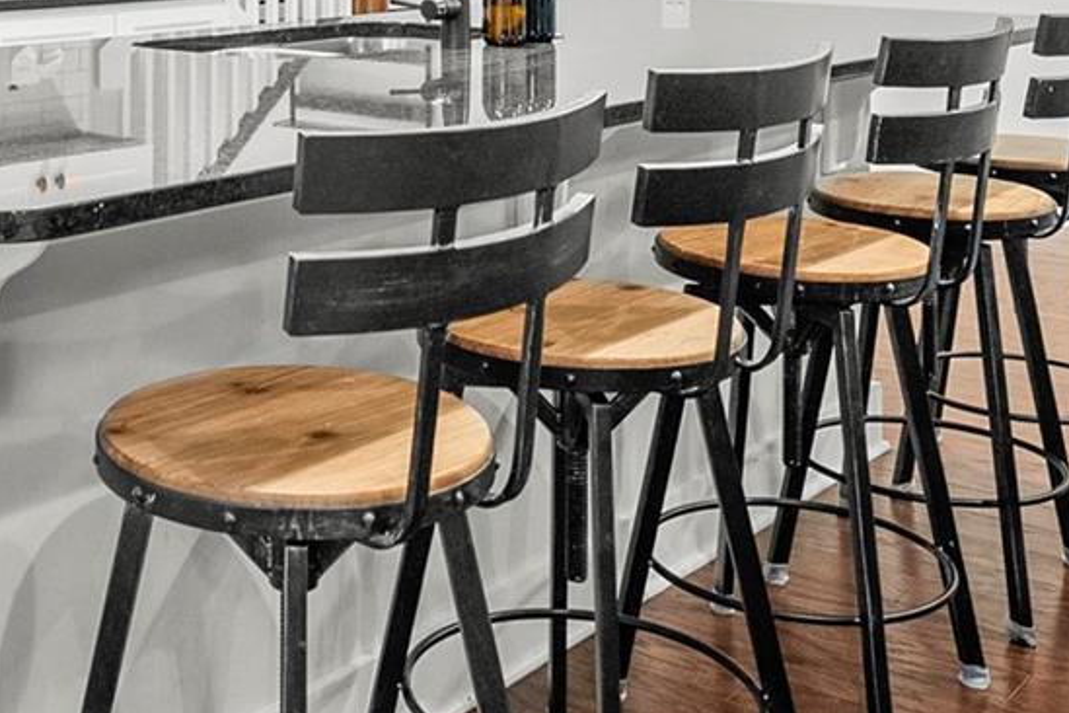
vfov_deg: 22.6
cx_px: 183
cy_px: -85
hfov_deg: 34.1
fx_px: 1674
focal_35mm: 56
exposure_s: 1/20
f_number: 4
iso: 1250
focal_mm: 15.1
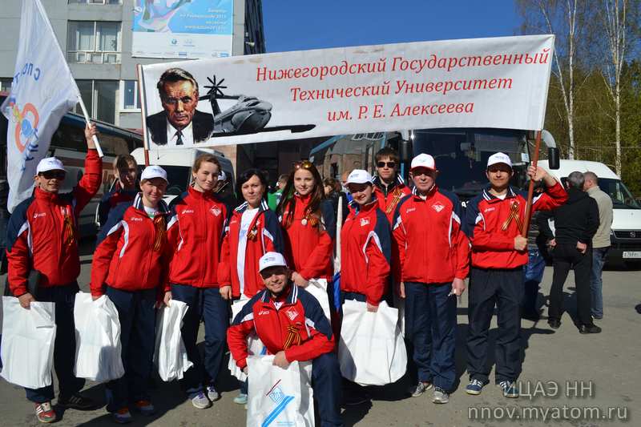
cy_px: 214
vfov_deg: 43.6
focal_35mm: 30
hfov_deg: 61.9
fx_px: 534
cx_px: 320
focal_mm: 20
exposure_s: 1/320
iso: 100
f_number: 9
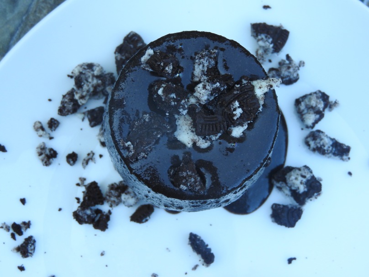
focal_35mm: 170
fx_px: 1812
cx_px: 184
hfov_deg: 11.6
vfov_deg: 8.7
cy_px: 138
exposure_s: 1/60
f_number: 5.2
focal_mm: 30.5
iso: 180
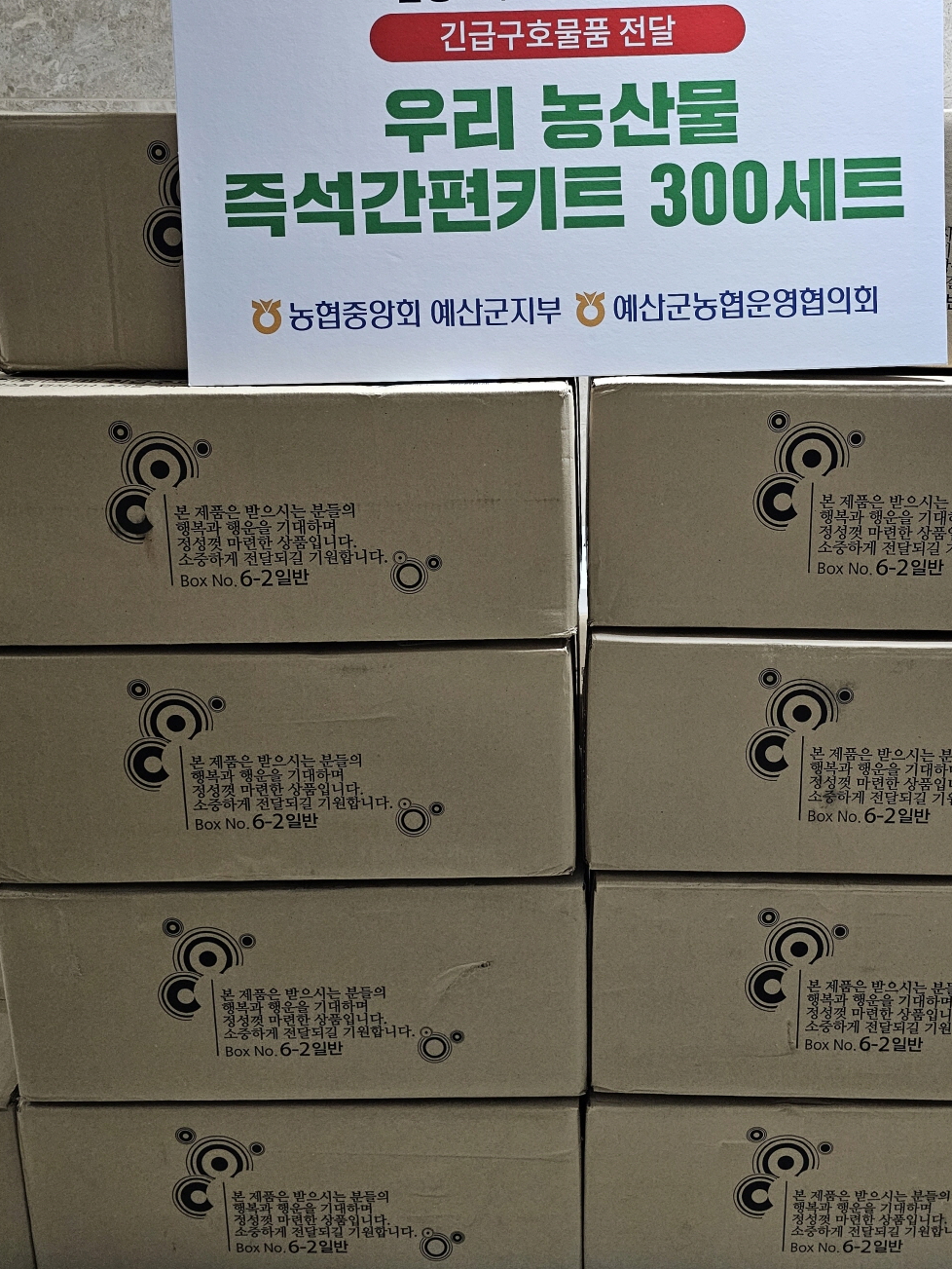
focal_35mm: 30
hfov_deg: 46.5
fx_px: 1100
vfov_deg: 59.3
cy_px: 494
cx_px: 585
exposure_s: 1/120
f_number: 1.7
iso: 800
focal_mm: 6.3
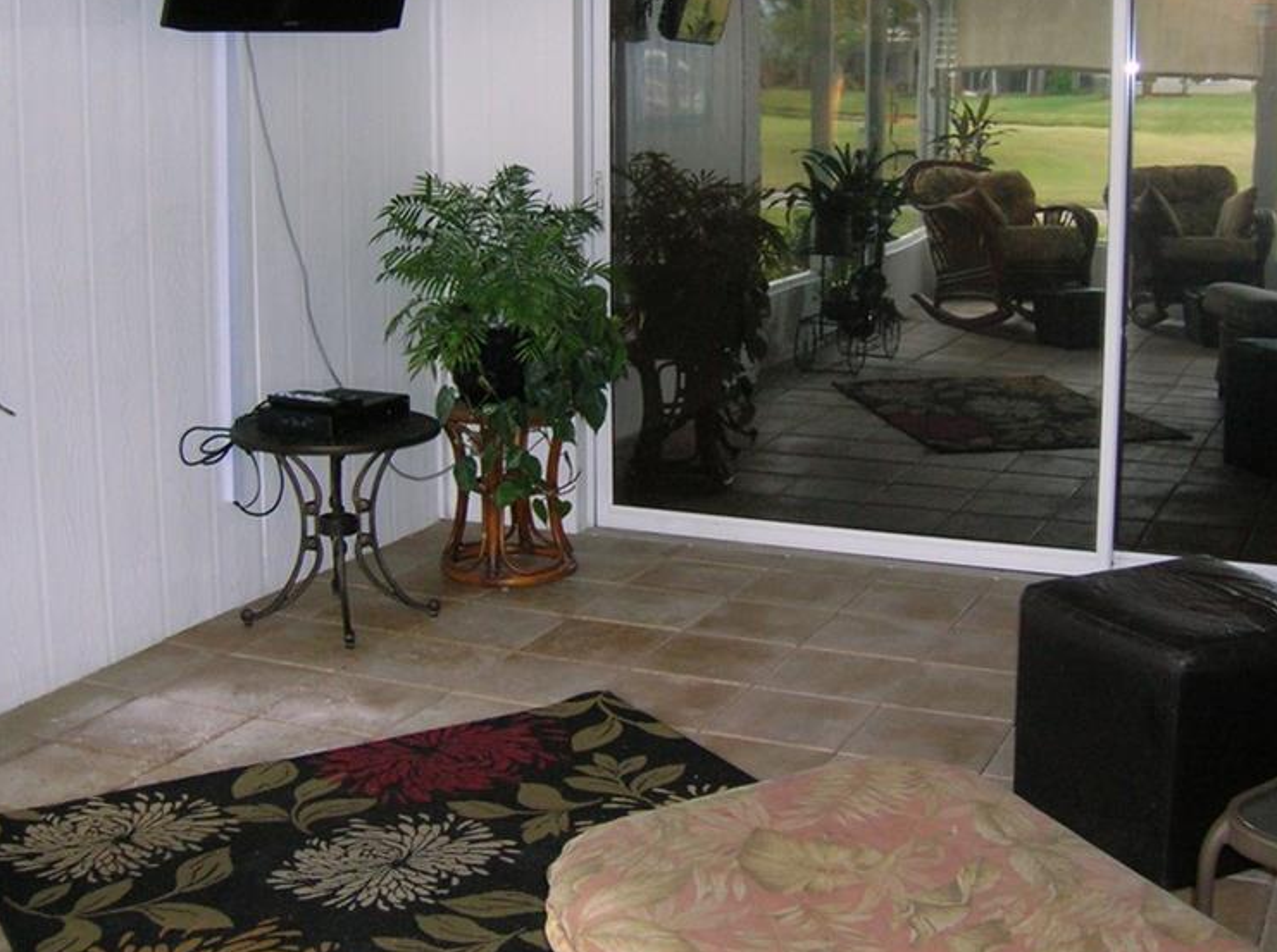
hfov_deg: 40.4
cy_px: 331
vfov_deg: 30.6
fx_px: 1731
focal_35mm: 47
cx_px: 755
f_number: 2.9
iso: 140
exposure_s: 1/60.1
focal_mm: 5.7
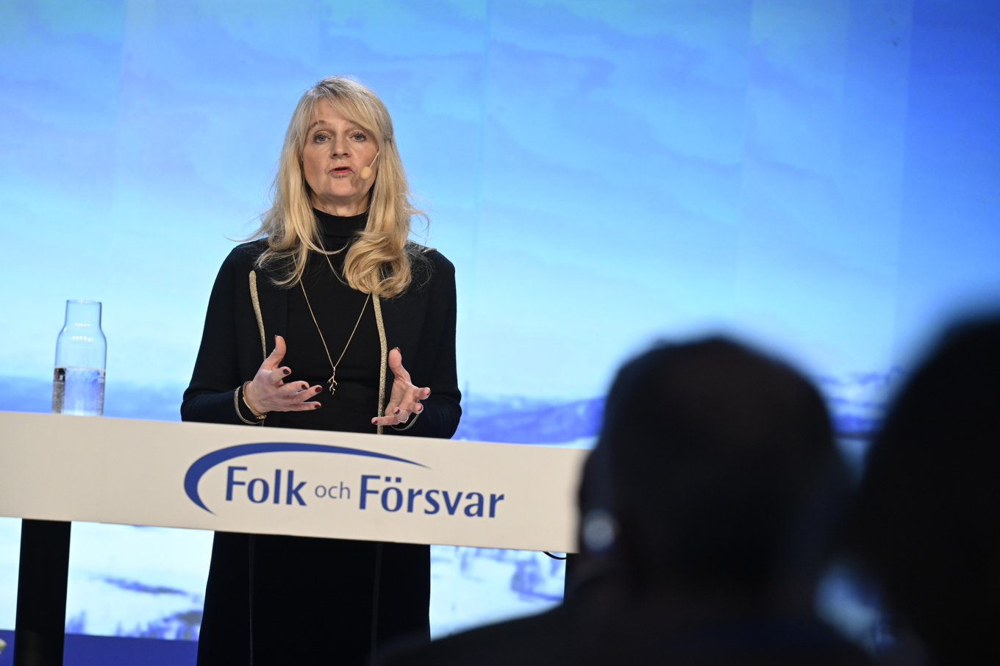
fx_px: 3610
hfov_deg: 15.8
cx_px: 500
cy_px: 333
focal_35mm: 130
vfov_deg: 10.5
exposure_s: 1/320
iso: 1600
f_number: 2.8
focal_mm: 130
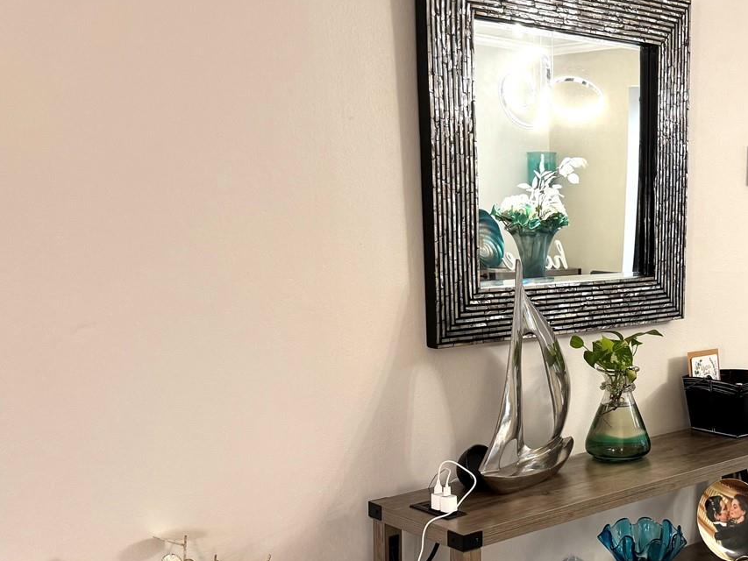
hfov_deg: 40.4
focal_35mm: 45
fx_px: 973
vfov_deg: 32.0
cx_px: 596
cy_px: 363
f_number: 1.78
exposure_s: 1/60
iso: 250
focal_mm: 6.76
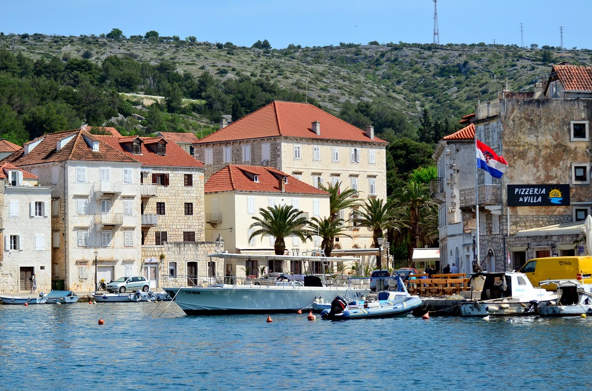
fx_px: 1723
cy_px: 196
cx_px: 296
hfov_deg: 19.5
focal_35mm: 105
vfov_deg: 13.0
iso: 720
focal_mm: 70
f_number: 4.5
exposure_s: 1/8000
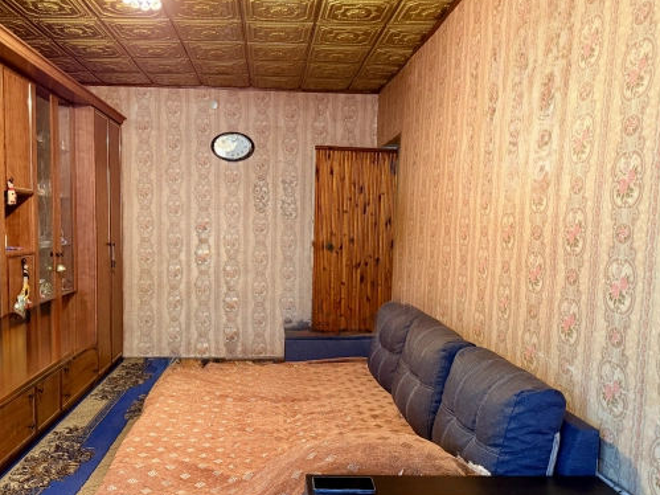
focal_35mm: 30
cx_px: 286
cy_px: 281
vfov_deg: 46.7
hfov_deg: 59.8
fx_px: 572
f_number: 1.78
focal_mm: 6.76
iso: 800
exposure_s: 1/50
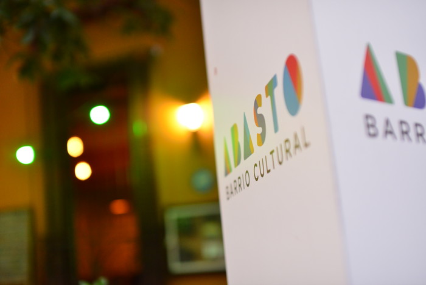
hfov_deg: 39.6
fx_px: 592
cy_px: 142
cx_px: 213
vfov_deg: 27.0
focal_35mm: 50
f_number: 2
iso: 2500
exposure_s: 1/250
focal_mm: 50
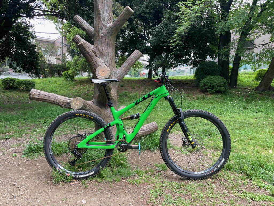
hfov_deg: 67.3
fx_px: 206
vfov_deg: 53.1
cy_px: 103
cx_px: 137
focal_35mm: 26
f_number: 1.6
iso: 50
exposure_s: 1/121
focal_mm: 4.2
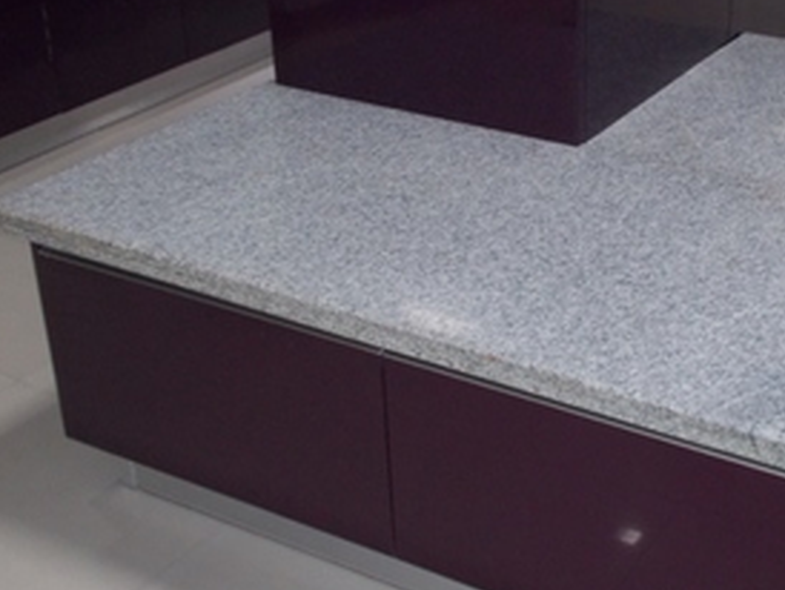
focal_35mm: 62
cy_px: 251
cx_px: 567
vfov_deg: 23.7
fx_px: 1407
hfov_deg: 30.8
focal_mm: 6
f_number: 3.6
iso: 200
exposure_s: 1/25
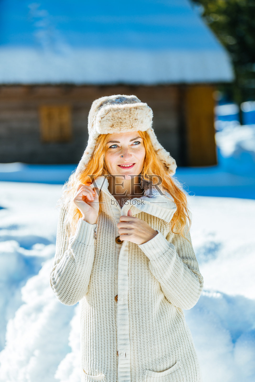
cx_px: 128
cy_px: 191
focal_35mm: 95
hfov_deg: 14.4
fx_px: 1009
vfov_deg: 21.5
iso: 100
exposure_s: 1/640
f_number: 2.8
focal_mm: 95
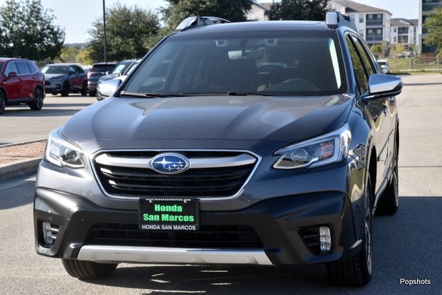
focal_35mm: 78
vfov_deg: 17.5
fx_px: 958
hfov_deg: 26.0
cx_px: 221
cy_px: 148
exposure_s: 1/250
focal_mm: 52
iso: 200
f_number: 8
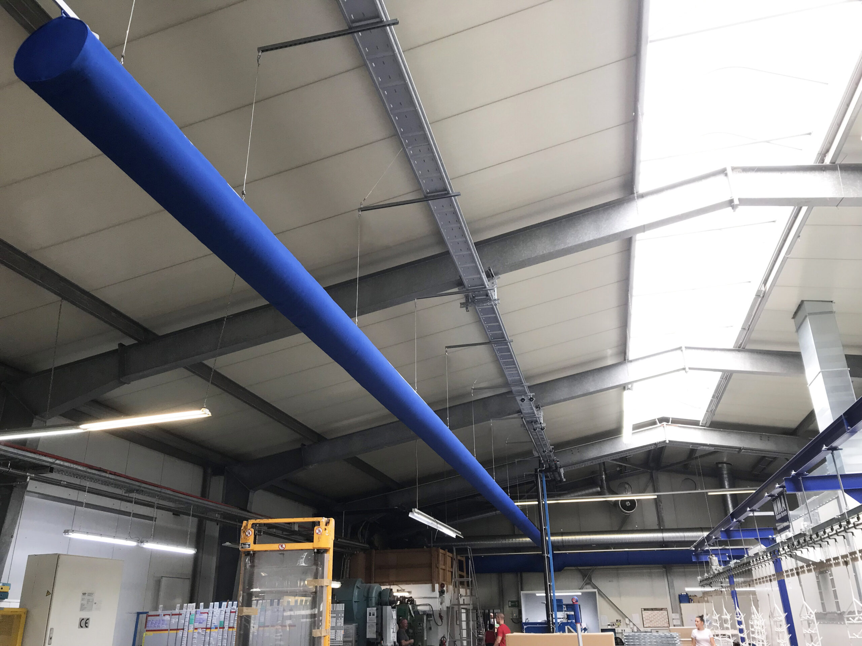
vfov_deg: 49.7
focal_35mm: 28
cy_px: 323
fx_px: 697
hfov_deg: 63.4
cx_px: 431
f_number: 1.8
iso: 32
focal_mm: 3.99
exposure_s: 1/100
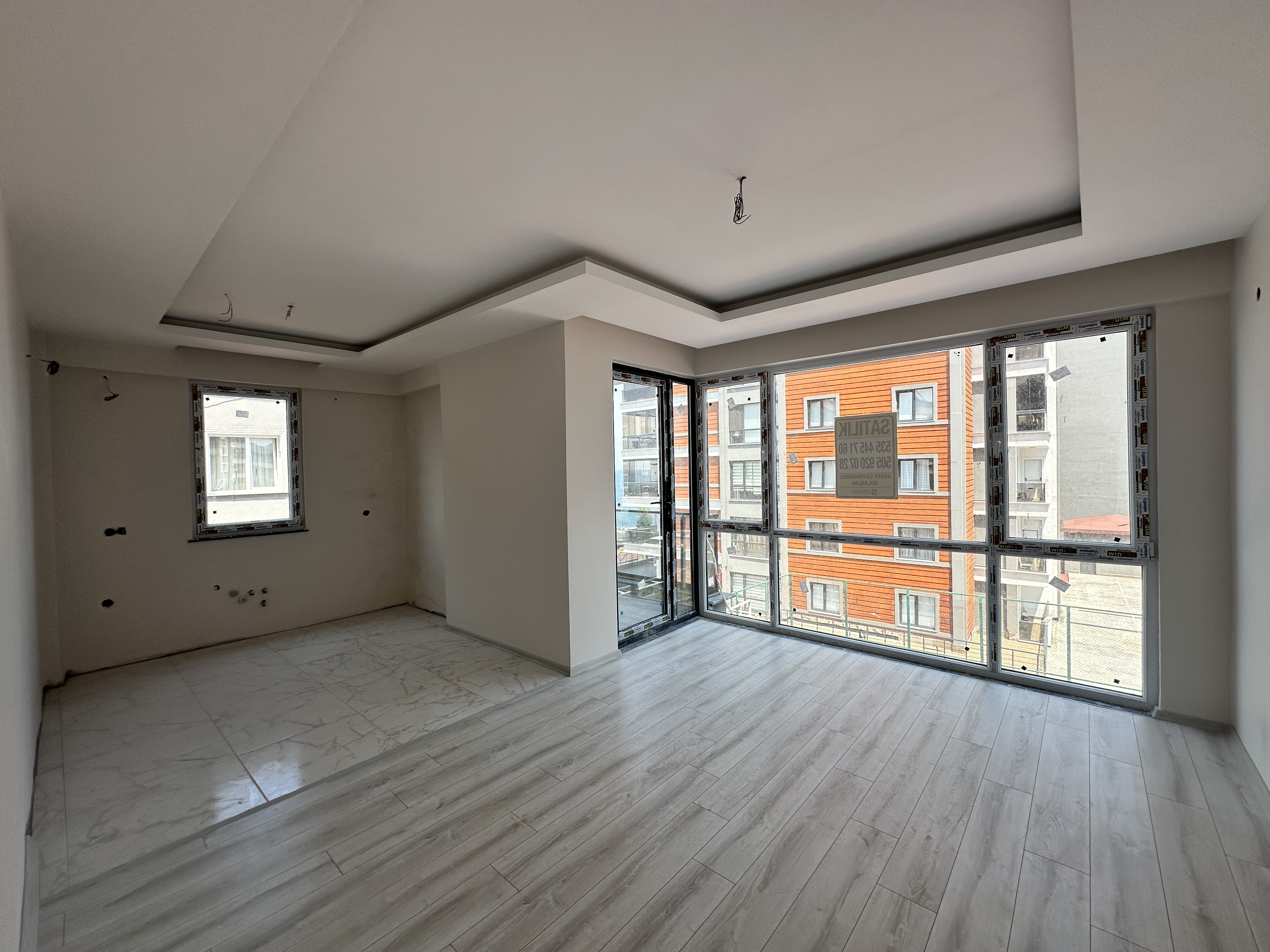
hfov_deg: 102.1
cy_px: 476
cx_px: 635
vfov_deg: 85.7
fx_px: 514
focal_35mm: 14
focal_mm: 2.22
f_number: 2.2
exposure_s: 1/540
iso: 40
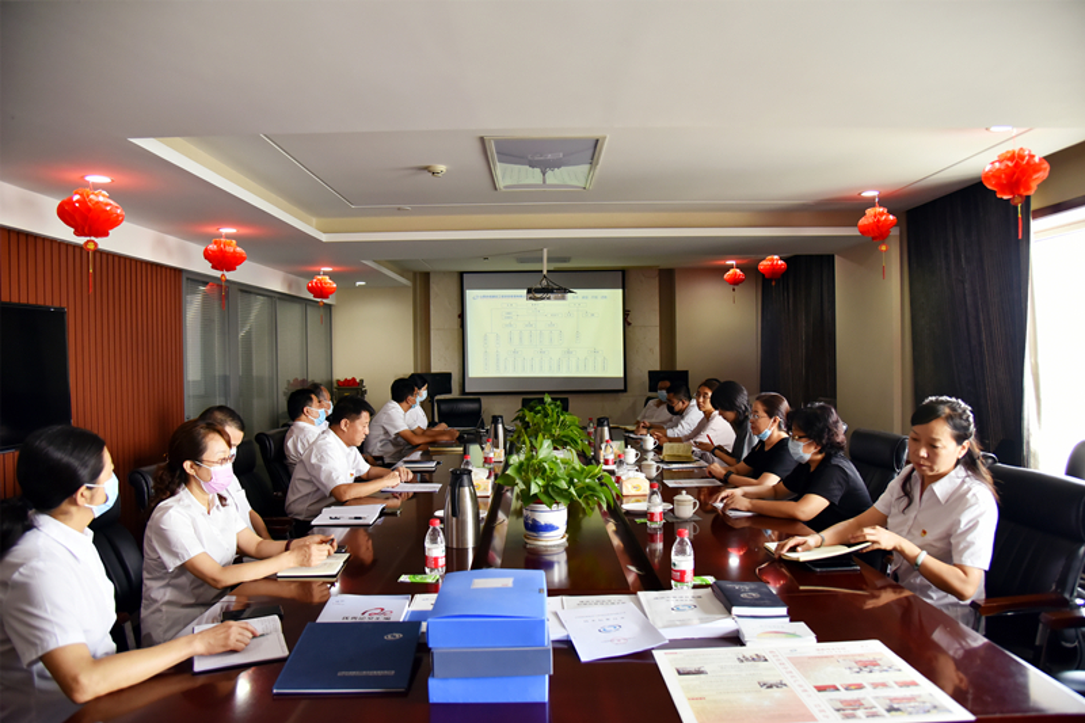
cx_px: 542
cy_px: 362
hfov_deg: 73.8
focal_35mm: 24
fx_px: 723
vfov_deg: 53.1
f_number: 4
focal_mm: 24
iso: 1250
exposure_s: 1/125
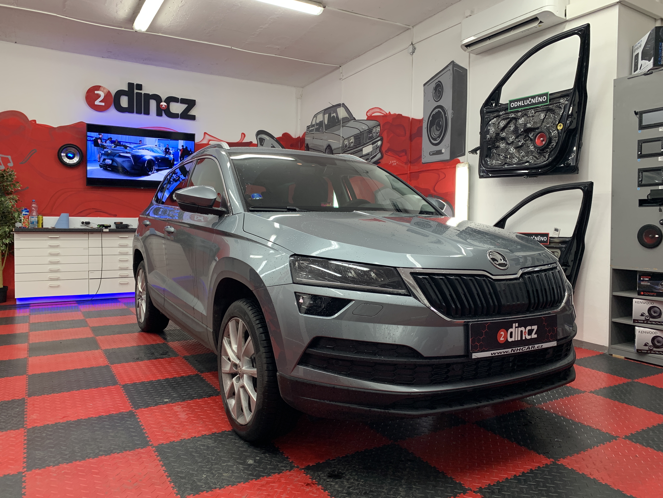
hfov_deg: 67.3
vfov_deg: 53.1
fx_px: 498
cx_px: 332
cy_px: 249
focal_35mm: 26
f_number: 1.8
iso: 64
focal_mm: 4.25
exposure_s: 1/50
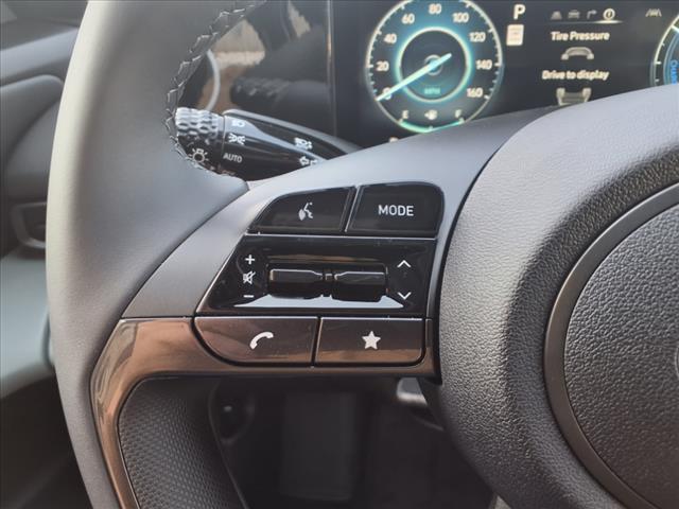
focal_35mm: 27
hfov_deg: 65.3
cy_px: 254
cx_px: 340
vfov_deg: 51.4
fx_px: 530
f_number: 1.9
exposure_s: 1/40
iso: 64
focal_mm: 3.58
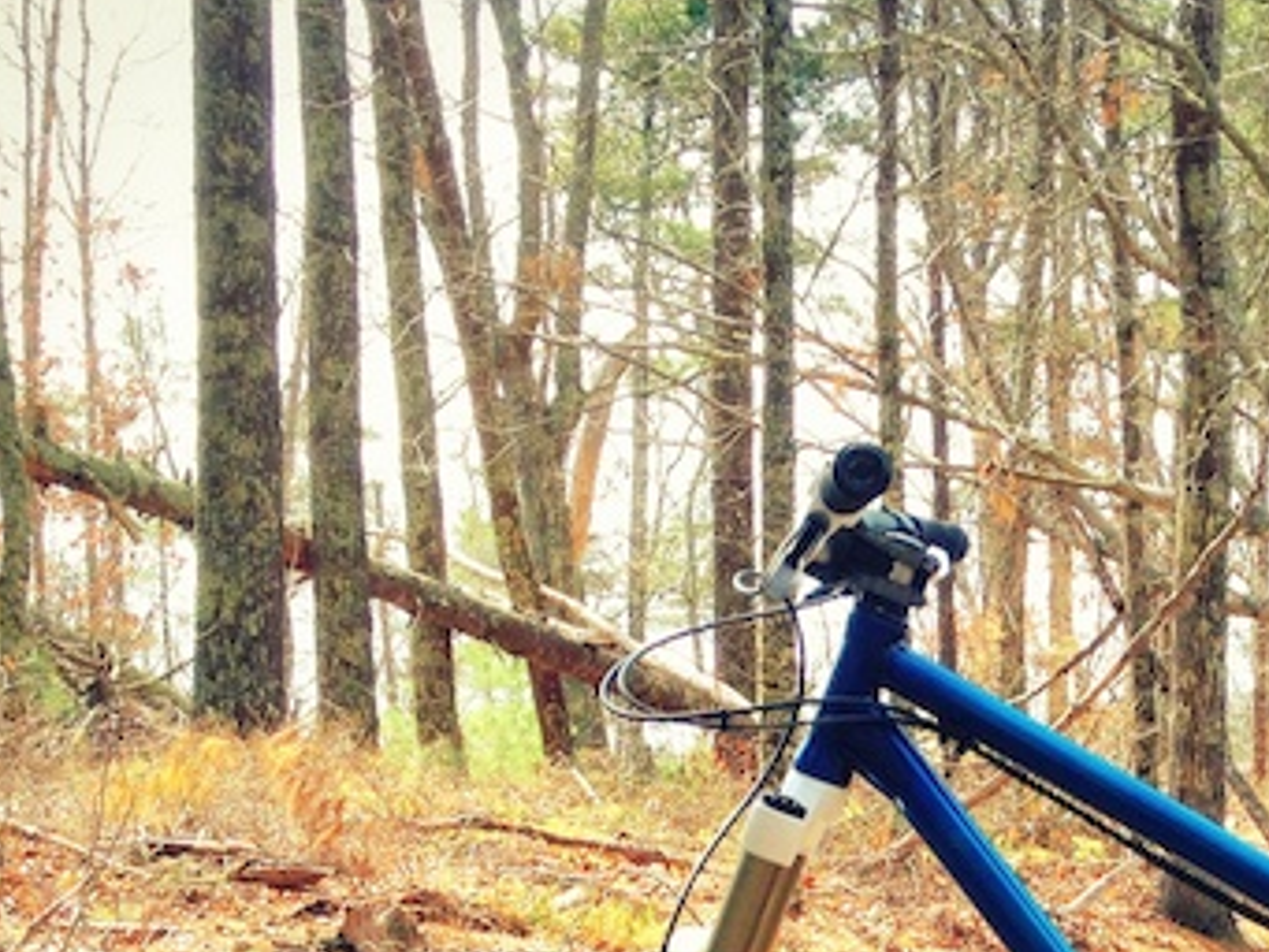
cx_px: 1206
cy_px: 1060
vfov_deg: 17.4
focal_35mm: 82
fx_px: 3007
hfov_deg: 23.1
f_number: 2.4
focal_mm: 4.28
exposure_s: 1/460
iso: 64
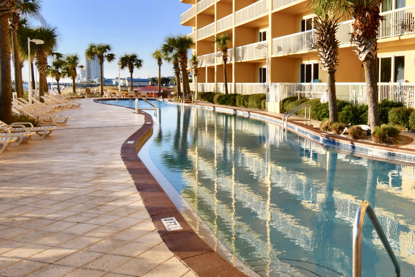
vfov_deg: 39.8
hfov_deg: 54.2
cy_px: 109
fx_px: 380
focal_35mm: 33
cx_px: 318
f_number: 8
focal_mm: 13
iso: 125
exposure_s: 1/250
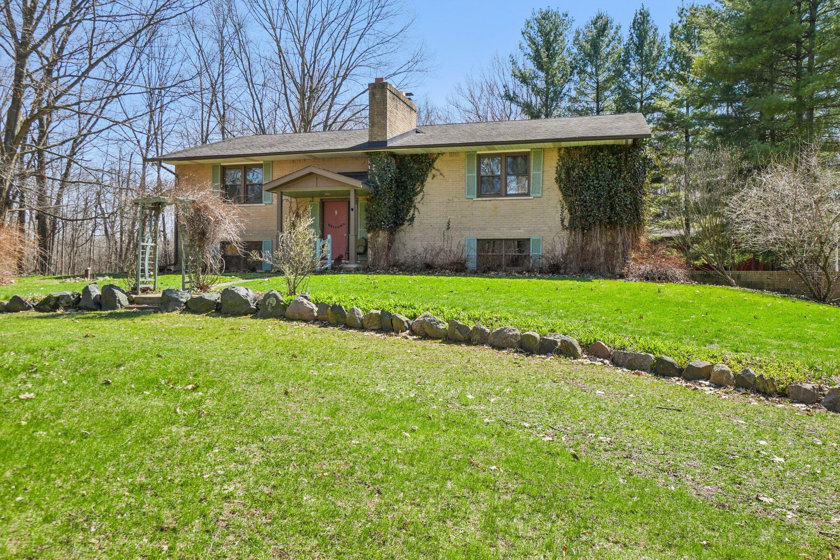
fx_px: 630
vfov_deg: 47.9
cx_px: 420
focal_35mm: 27
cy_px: 280
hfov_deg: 67.4
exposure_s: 1/200
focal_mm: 18
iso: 100
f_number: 8
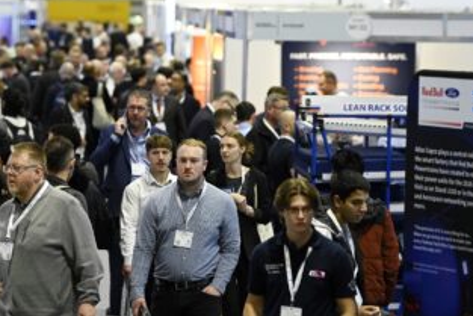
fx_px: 3089
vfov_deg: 5.9
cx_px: 160
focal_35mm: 235
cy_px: 106
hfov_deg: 8.8
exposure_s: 1/250
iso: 4000
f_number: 4
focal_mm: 175
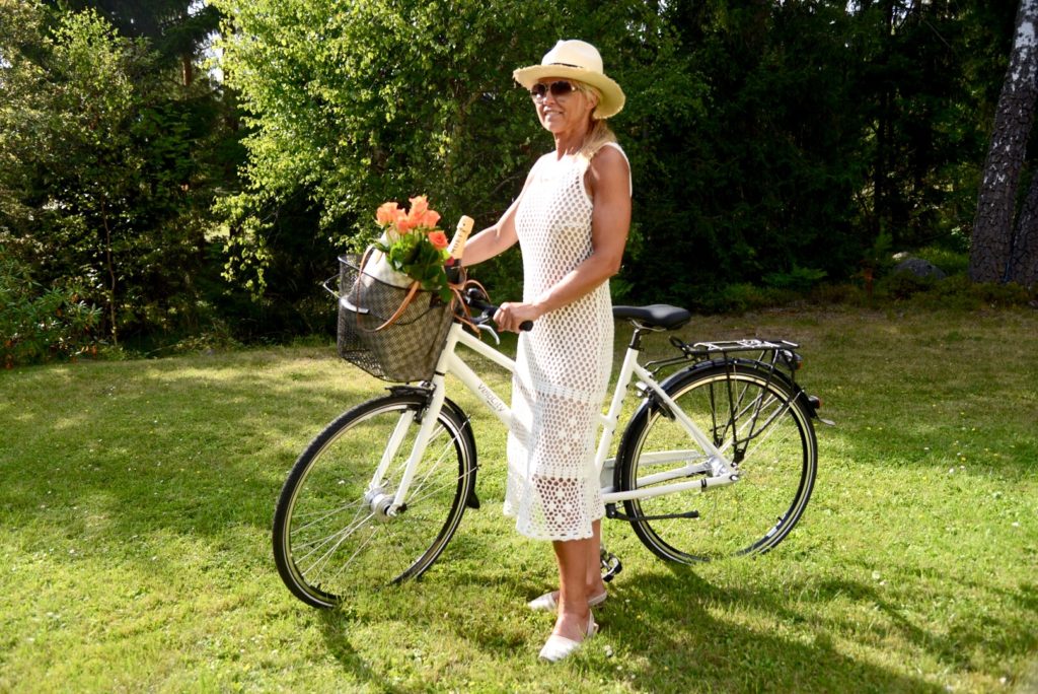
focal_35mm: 30
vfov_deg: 43.7
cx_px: 519
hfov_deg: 61.9
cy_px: 347
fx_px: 865
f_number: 4
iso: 400
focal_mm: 30
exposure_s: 1/1600
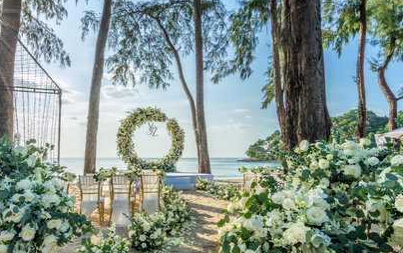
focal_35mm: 23
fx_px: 253
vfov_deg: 52.8
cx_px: 180
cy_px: 149
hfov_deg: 76.9
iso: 100
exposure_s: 1/80
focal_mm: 19
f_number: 16
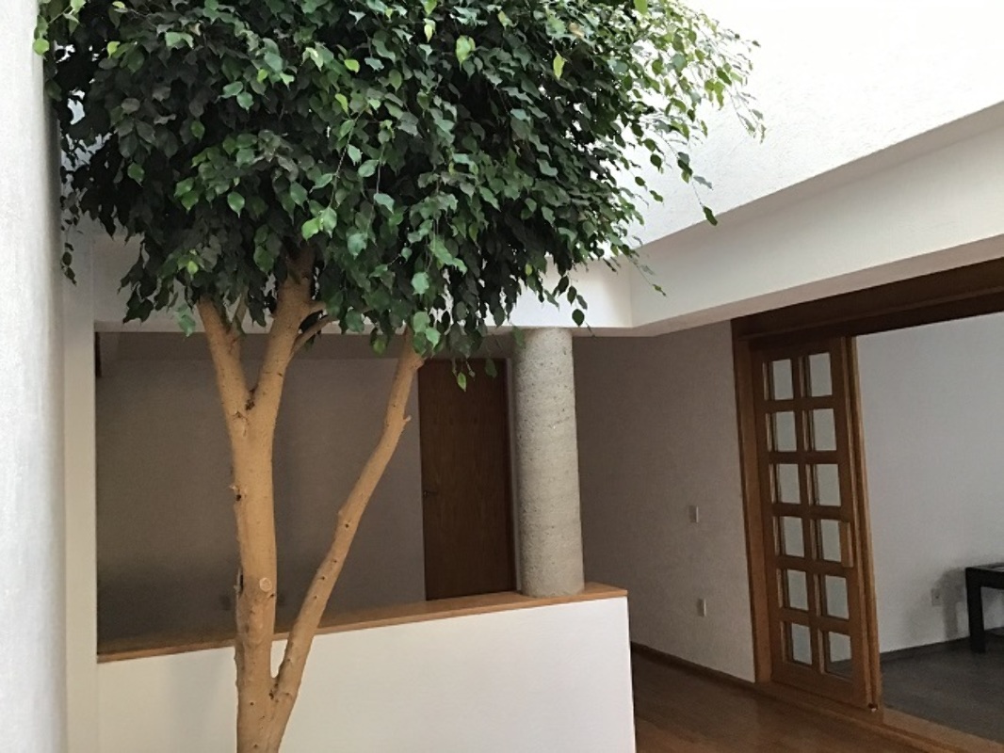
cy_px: 376
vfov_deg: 45.5
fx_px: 899
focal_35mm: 31
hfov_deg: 58.3
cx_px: 502
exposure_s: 1/30
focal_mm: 3.3
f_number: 2.4
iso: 125
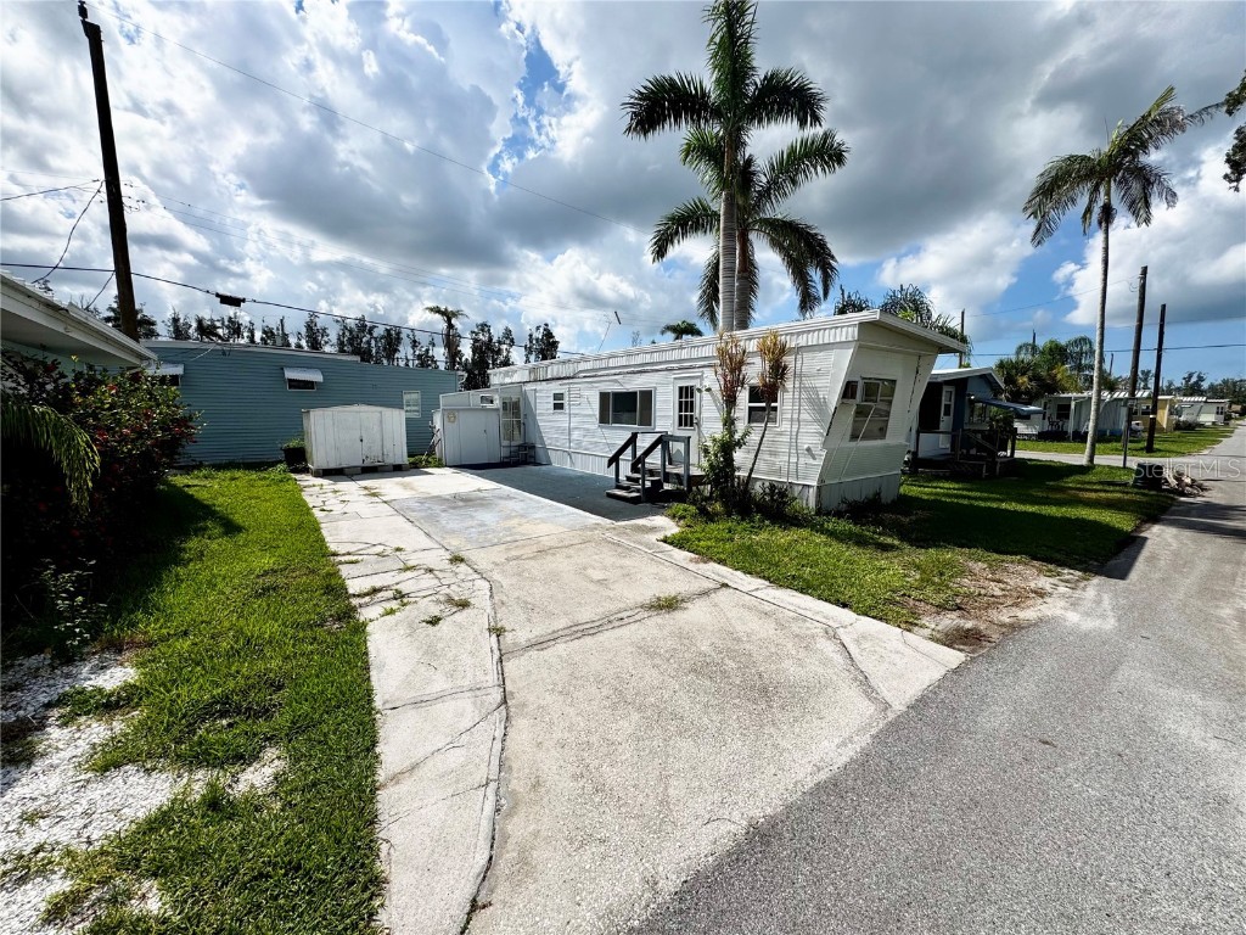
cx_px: 623
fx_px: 504
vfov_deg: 85.7
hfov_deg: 102.1
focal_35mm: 14
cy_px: 468
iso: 50
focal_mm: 2.22
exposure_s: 1/3906
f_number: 2.2
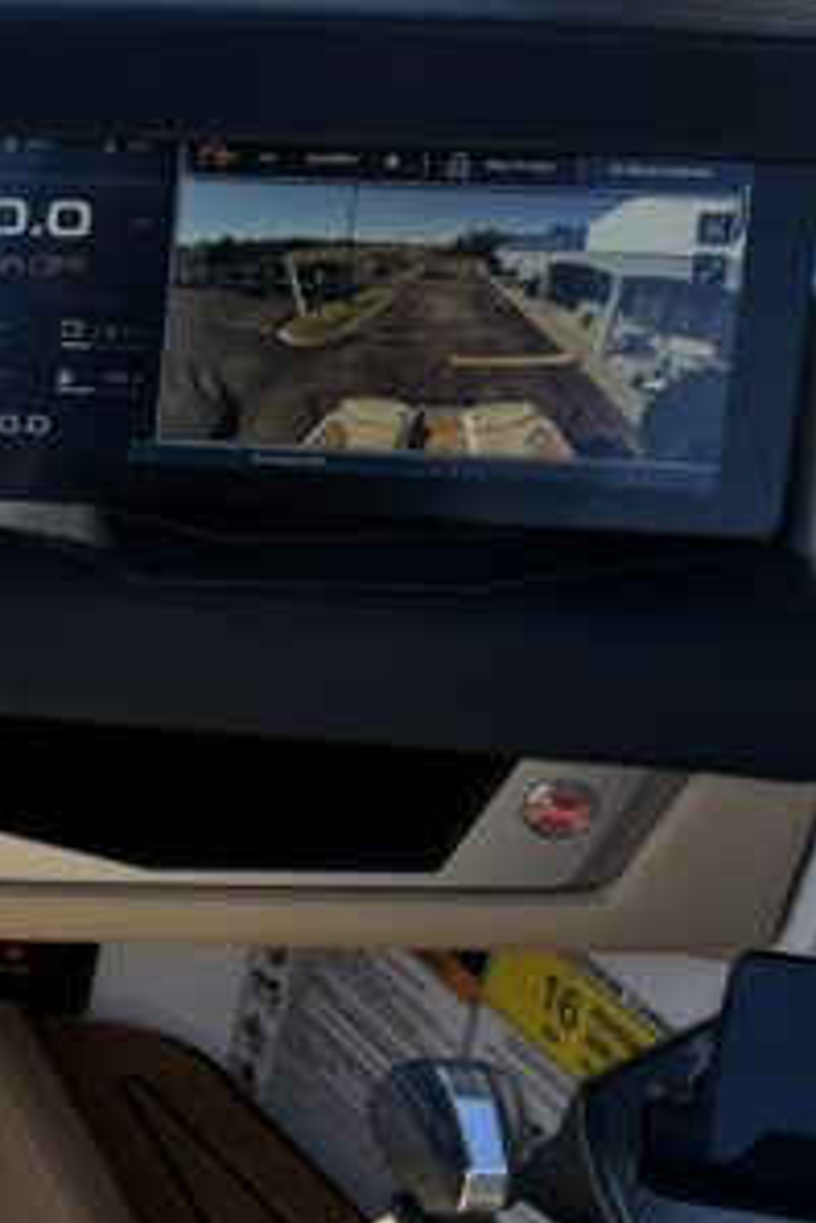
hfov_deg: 13.0
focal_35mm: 97
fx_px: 3298
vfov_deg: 20.9
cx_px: -575
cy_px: 877
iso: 50
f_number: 1.6
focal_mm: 5.96
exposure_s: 1/1205
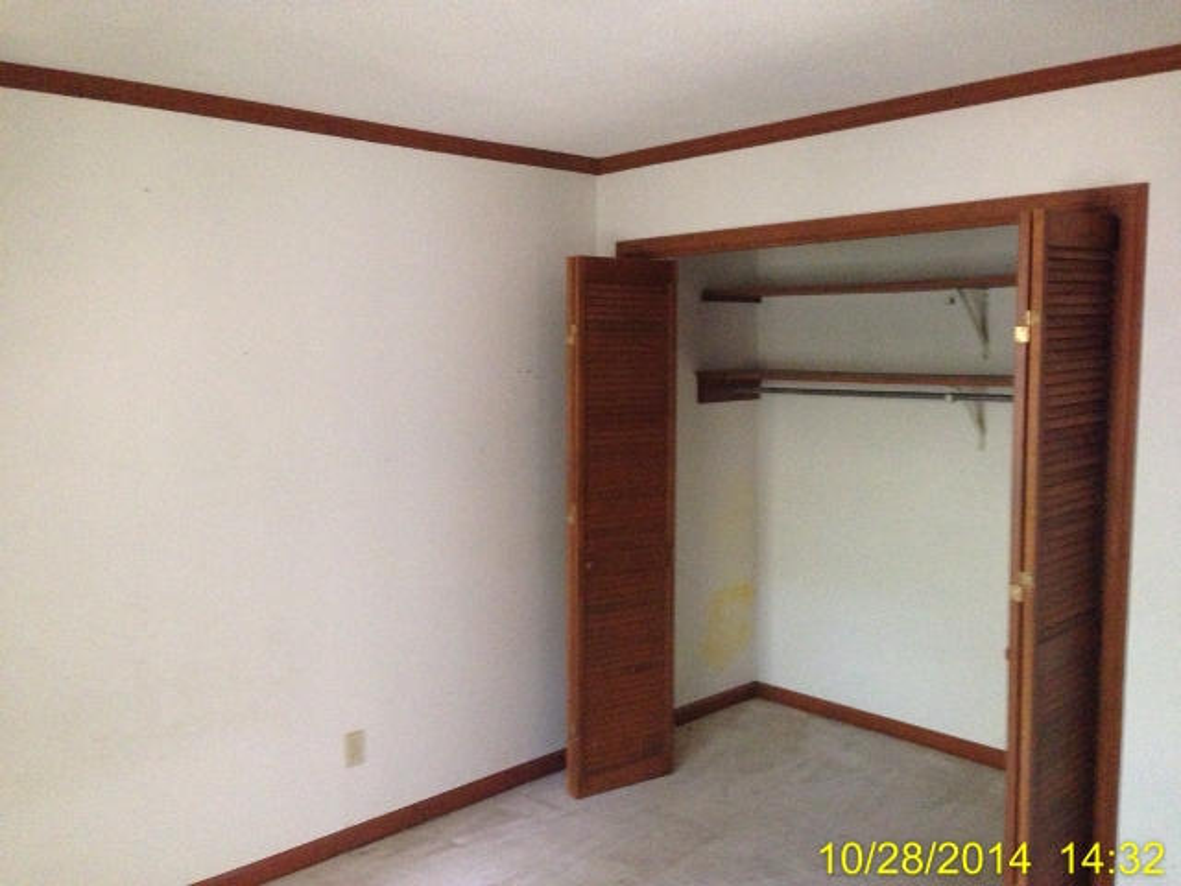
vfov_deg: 42.9
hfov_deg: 55.4
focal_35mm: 33
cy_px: 443
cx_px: 590
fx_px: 1126
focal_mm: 4.12
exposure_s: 1/15
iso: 640
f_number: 2.4
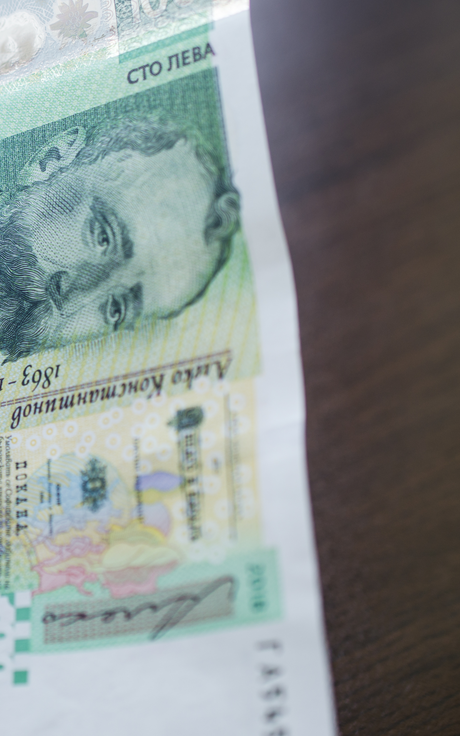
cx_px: -96
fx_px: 1945
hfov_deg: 13.1
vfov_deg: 21.4
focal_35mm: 97
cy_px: 358
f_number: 4
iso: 100
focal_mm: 40
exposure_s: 1/60
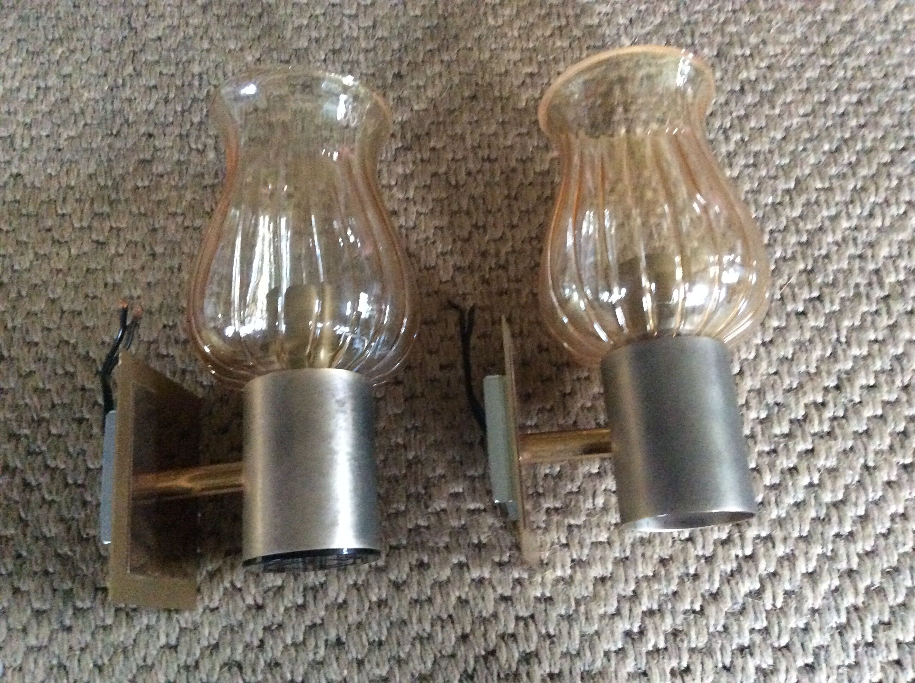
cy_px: 342
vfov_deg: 44.1
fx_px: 845
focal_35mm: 32
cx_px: 458
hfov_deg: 56.9
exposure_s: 1/17
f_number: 2.4
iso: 640
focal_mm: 3.3
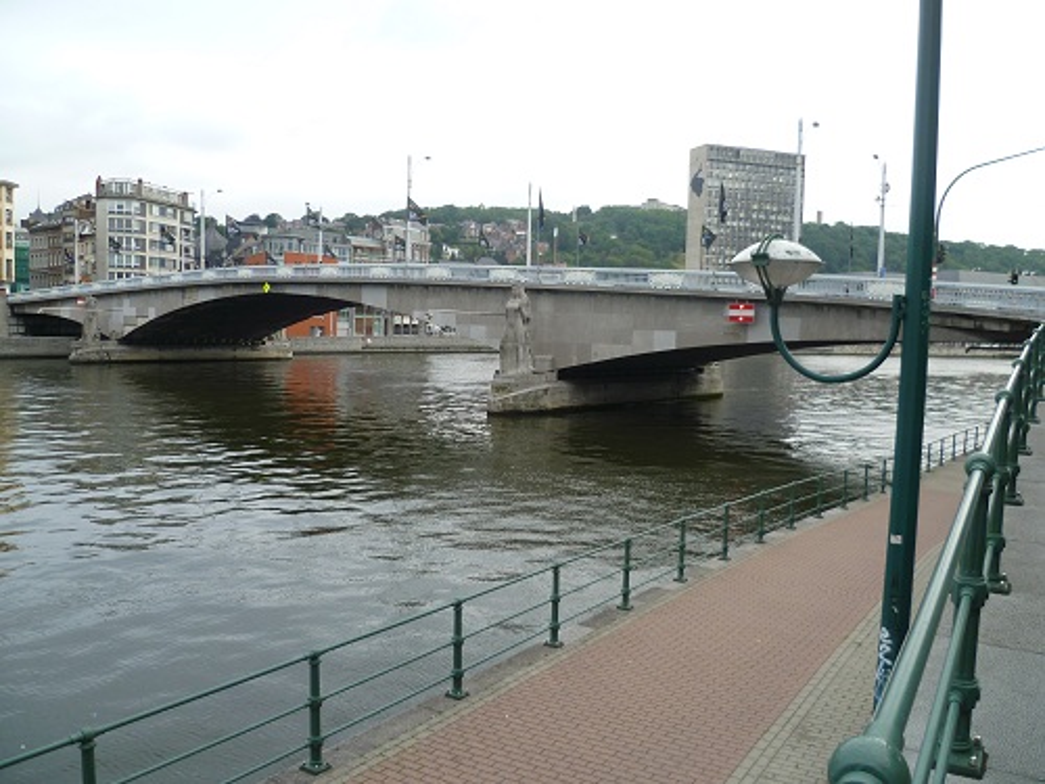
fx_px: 845
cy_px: 392
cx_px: 522
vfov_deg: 49.7
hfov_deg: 63.4
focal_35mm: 28
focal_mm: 5
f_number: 2.8
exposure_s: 1/100
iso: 100
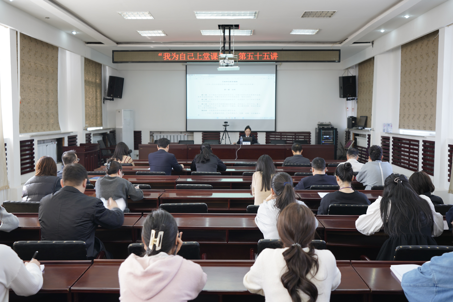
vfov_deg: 37.9
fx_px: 440
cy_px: 151
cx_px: 226
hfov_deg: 54.4
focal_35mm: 35
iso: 125
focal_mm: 35
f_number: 2.8
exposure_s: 1/25
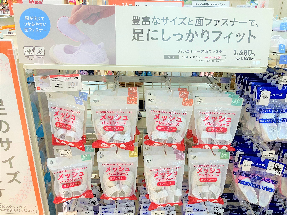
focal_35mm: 28
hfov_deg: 63.4
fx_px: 232
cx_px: 144
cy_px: 108
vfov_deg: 49.7
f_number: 1.8
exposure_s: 1/60
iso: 50
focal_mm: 3.99
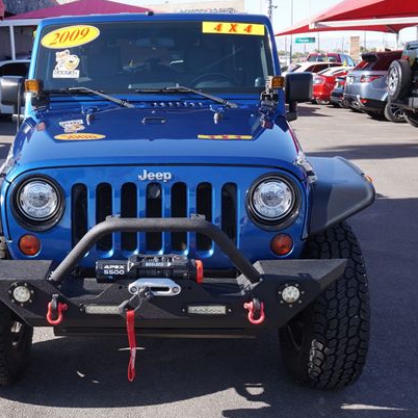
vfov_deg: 36.3
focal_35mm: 47
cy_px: 213
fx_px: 638
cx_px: 128
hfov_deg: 35.8
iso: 100
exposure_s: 1/100
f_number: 7.1
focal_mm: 23
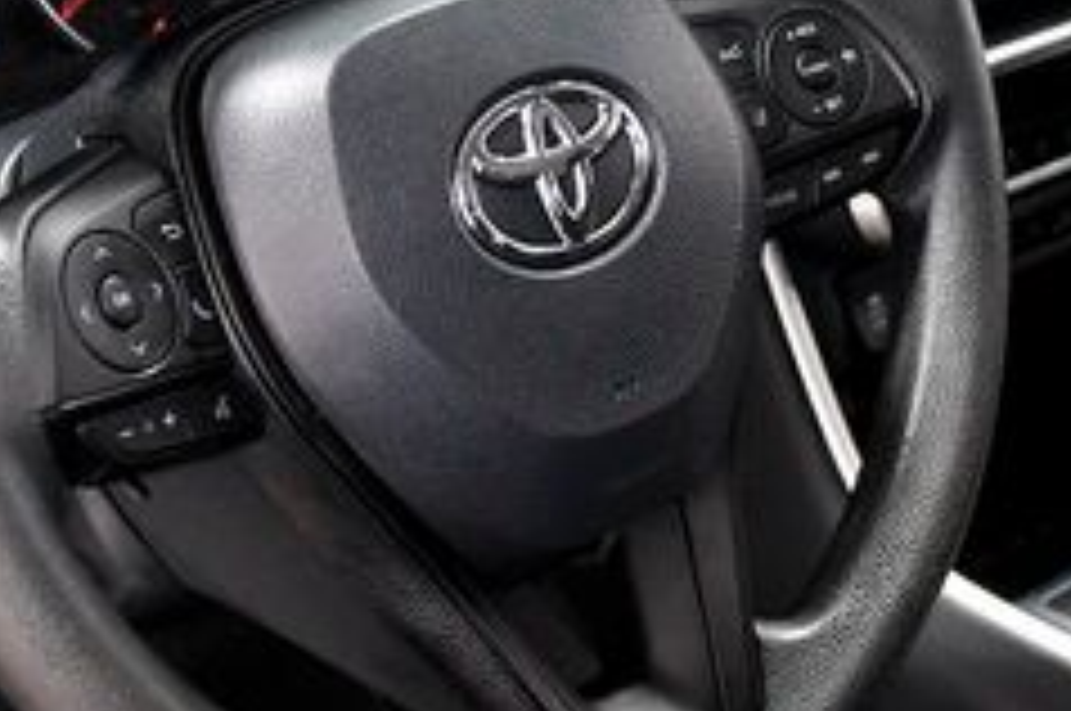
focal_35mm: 97
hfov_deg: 21.0
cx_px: 693
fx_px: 2882
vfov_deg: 14.0
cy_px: 209
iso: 2500
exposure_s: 1/160
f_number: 3.5
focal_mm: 24
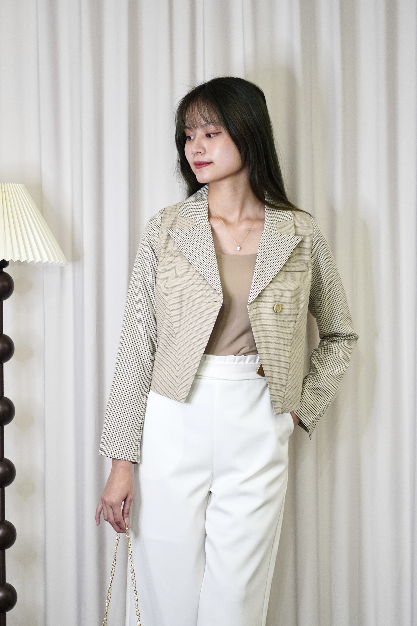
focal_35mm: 128
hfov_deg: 10.8
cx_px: 208
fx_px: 2215
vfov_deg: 16.1
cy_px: 313
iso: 320
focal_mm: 85
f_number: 1.8
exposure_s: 1/160
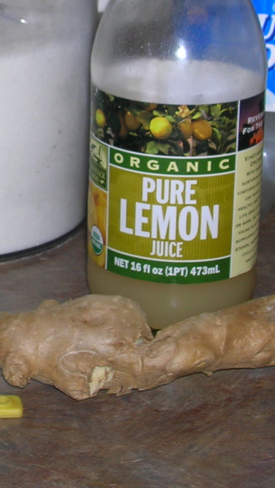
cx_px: 2
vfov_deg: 20.6
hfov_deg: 11.6
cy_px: 127
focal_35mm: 103
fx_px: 1334
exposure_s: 1/60.1
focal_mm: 7.7
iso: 50
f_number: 5.4
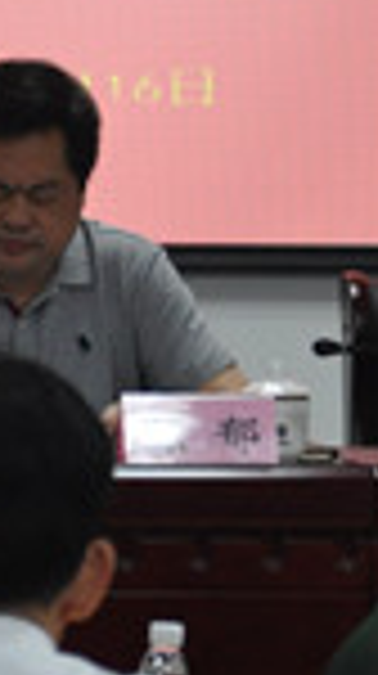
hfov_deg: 2.7
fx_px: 8010
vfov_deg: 4.8
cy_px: 146
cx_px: 68
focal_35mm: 448
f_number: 5.3
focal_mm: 66
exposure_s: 1/80
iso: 1000
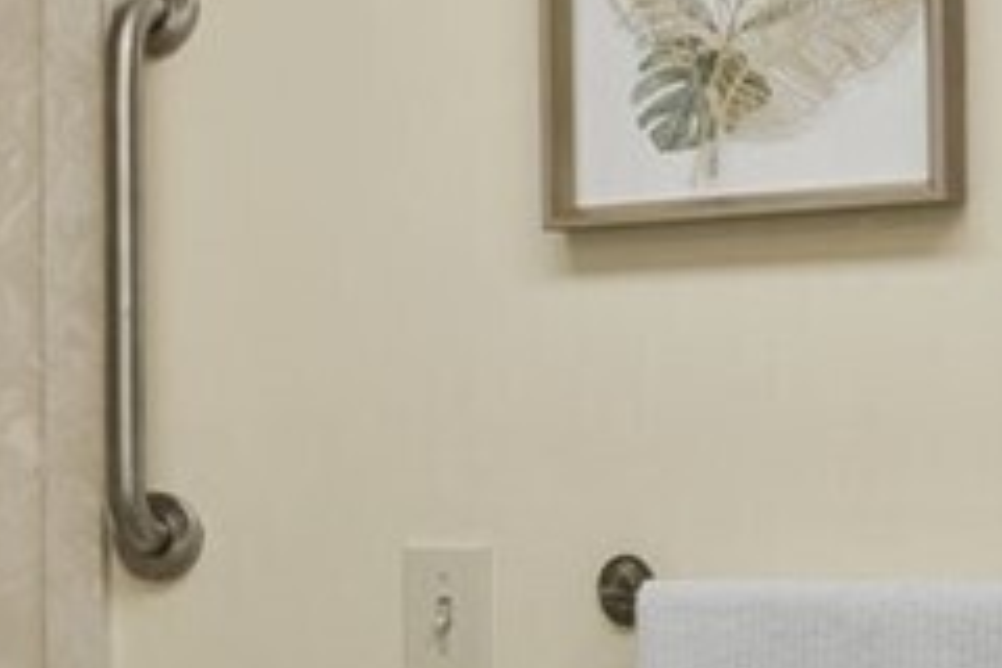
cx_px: -1113
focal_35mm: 113
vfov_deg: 12.1
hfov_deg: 14.4
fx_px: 3145
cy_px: 524
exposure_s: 1/10
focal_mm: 16
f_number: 8
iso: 200
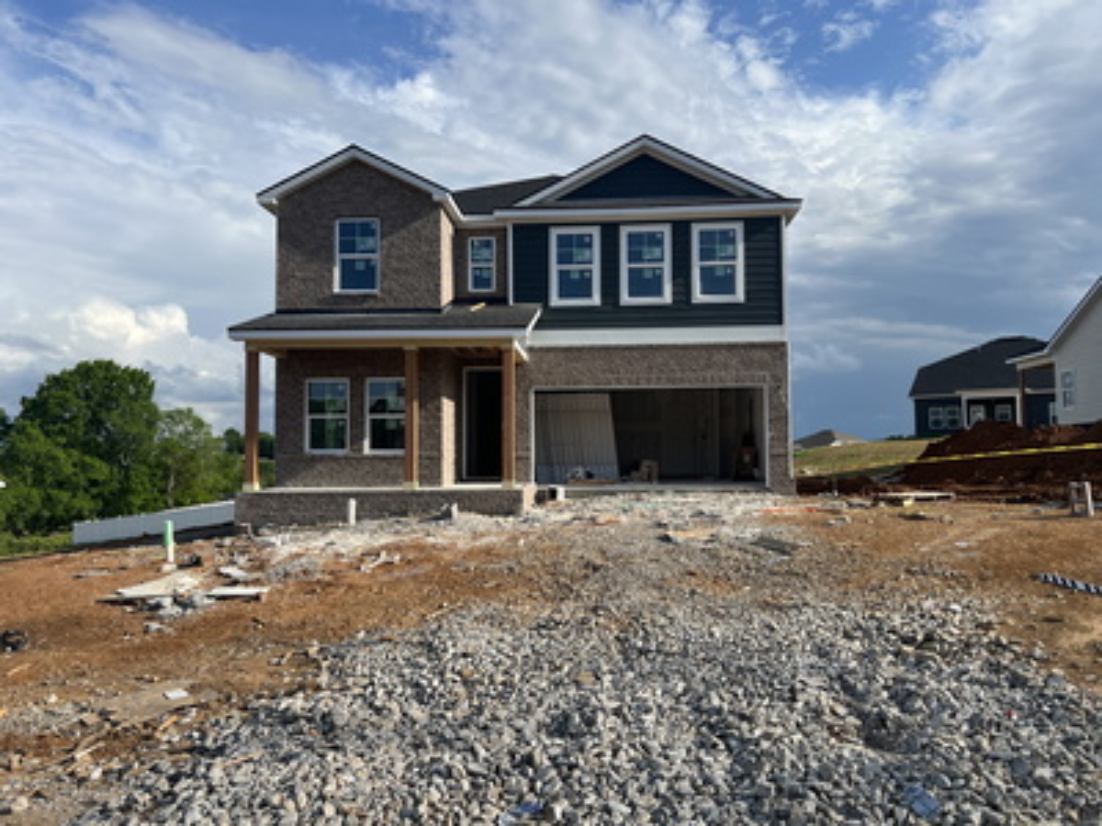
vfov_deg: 53.1
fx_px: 828
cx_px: 551
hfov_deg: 67.3
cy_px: 413
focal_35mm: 26
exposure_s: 1/4444
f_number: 1.5
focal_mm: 5.7
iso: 50
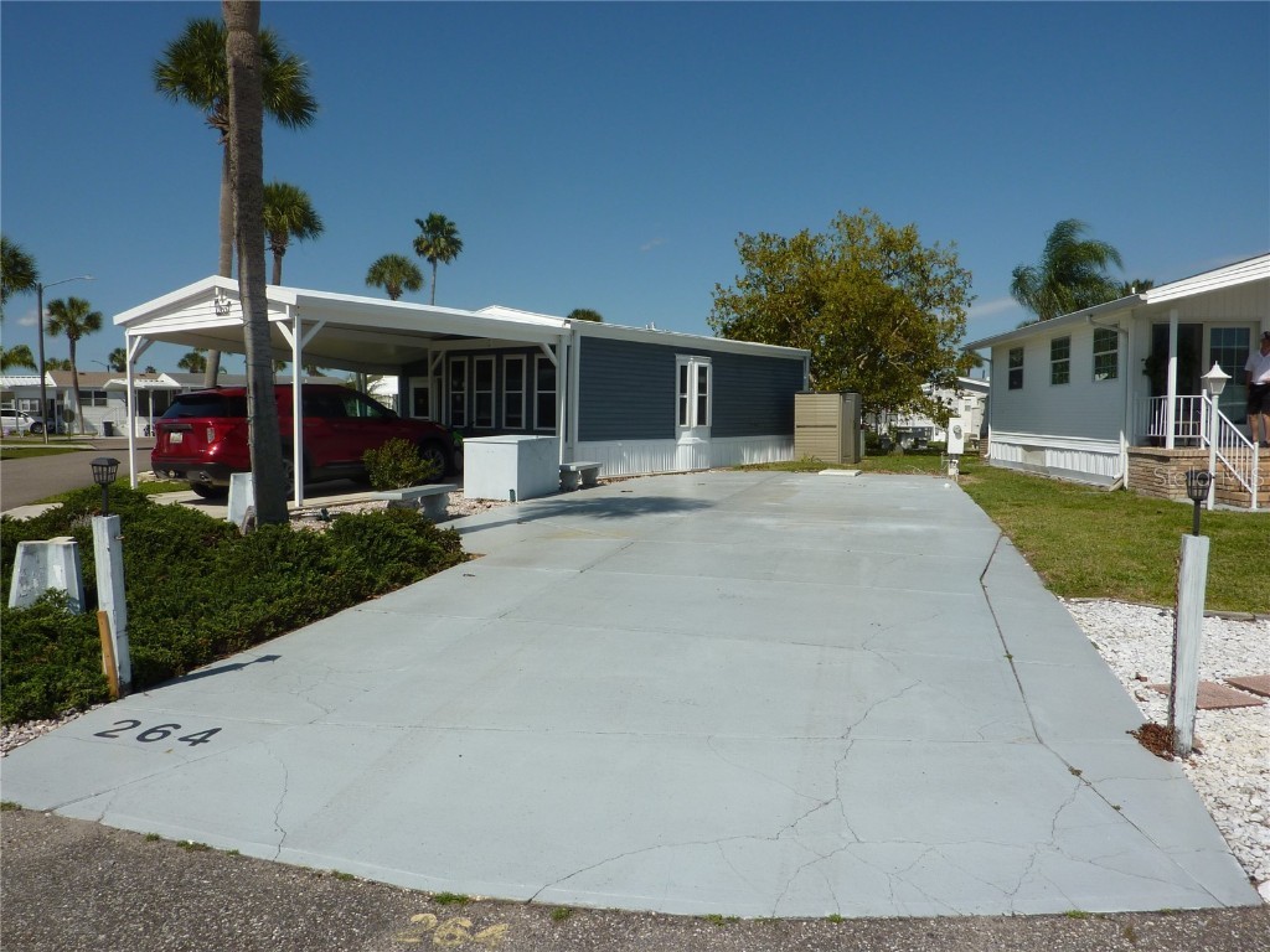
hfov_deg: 69.4
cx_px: 635
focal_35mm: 25
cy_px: 476
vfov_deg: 54.9
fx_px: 917
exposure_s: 1/800
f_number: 5.6
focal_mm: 4.1
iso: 80
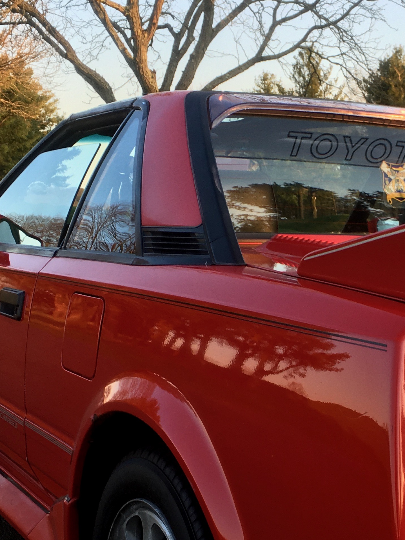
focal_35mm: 61
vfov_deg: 31.5
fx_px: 951
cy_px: 345
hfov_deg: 23.8
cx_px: 296
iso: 25
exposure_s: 1/128
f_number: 2.2
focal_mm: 4.15
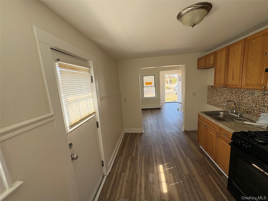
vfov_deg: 85.7
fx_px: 108
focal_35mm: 14
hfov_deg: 102.1
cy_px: 100
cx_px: 134
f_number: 2.2
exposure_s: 1/146
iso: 64
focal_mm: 2.22
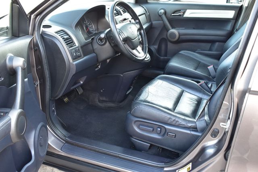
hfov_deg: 49.6
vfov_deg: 34.2
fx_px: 279
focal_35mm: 39
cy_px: 86
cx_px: 129
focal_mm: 26
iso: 400
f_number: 6.3
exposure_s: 1/15
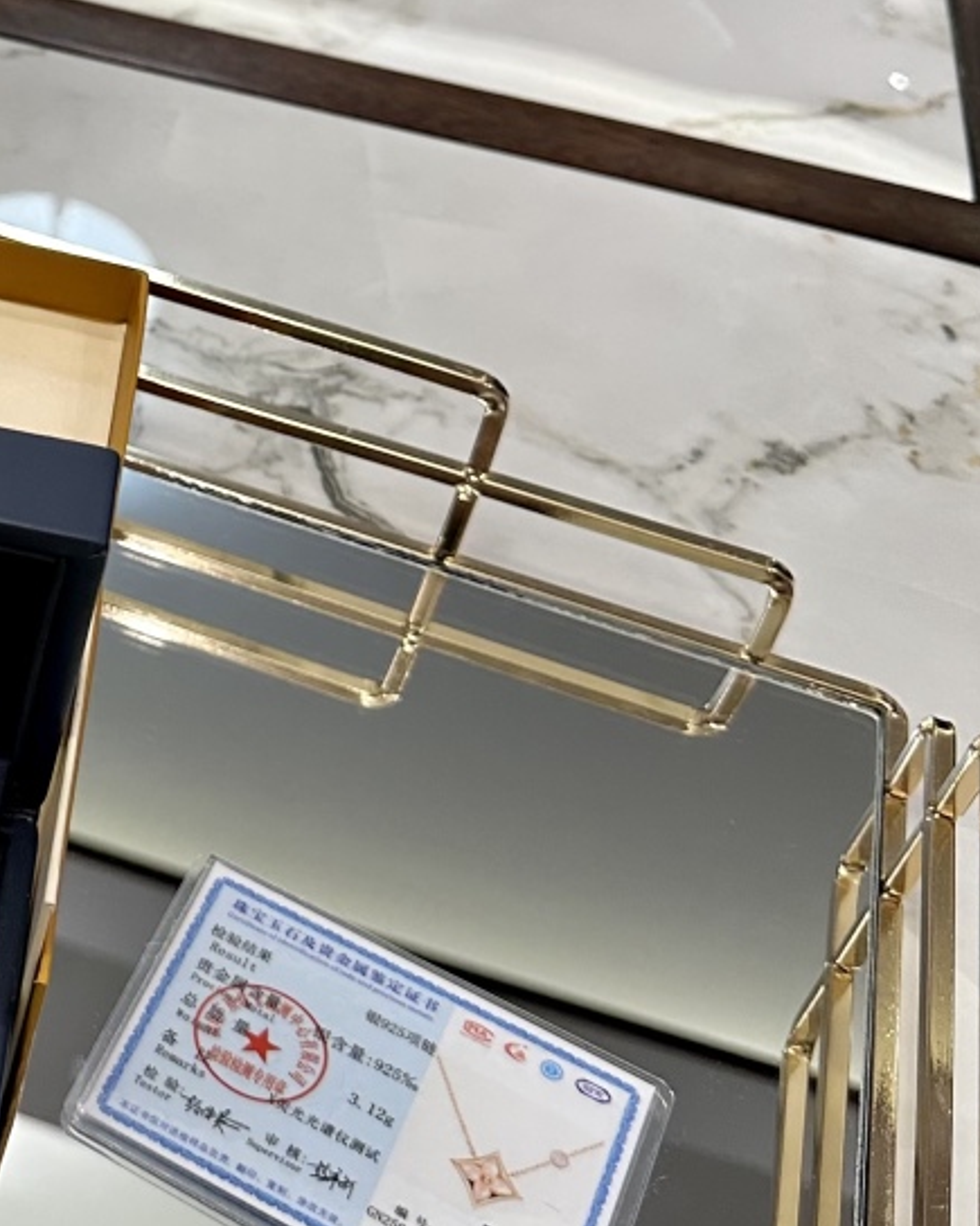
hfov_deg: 22.5
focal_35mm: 62
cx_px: -228
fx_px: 2248
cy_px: 275
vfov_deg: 29.9
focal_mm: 6.86
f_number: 1.78
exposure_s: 1/100
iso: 200
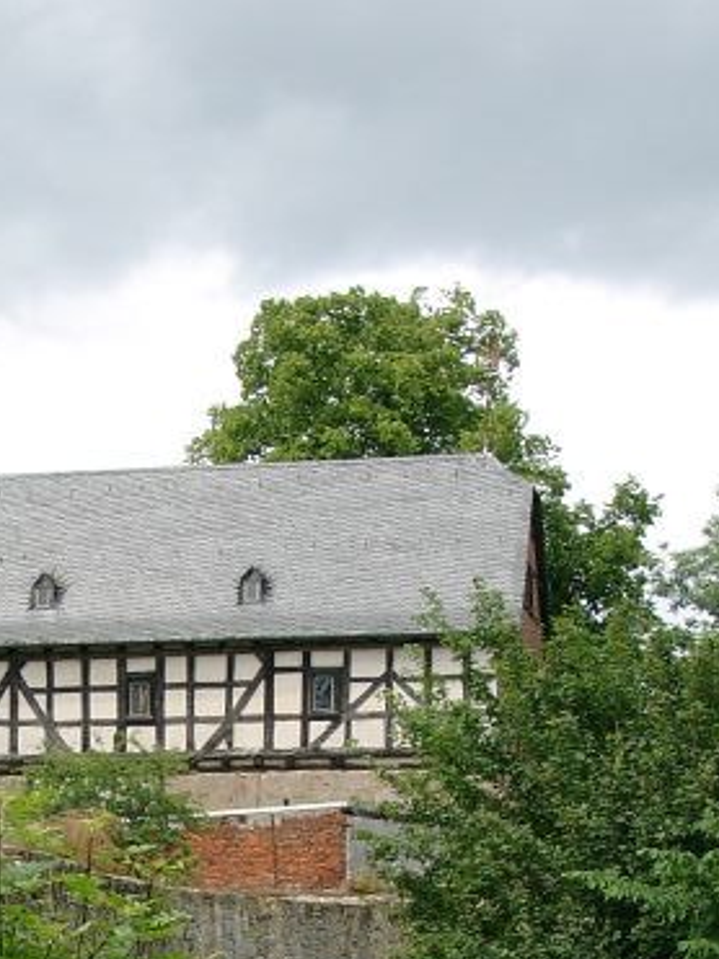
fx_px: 2688
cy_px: 905
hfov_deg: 15.2
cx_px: 181
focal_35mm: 97
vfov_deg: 19.8
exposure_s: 1/308
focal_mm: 9.29
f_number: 4
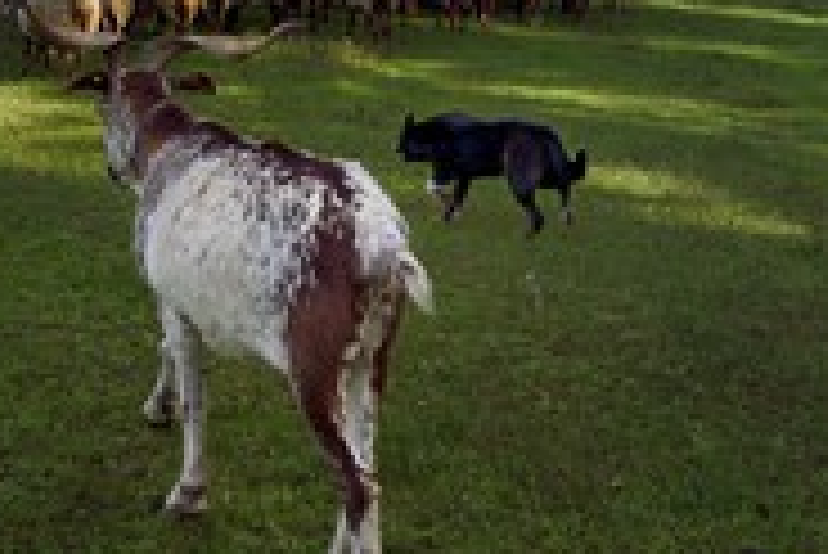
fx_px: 1680
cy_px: 18
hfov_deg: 27.7
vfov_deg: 18.3
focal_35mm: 73
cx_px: 464
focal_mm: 32
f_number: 9
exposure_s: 1/500
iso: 800
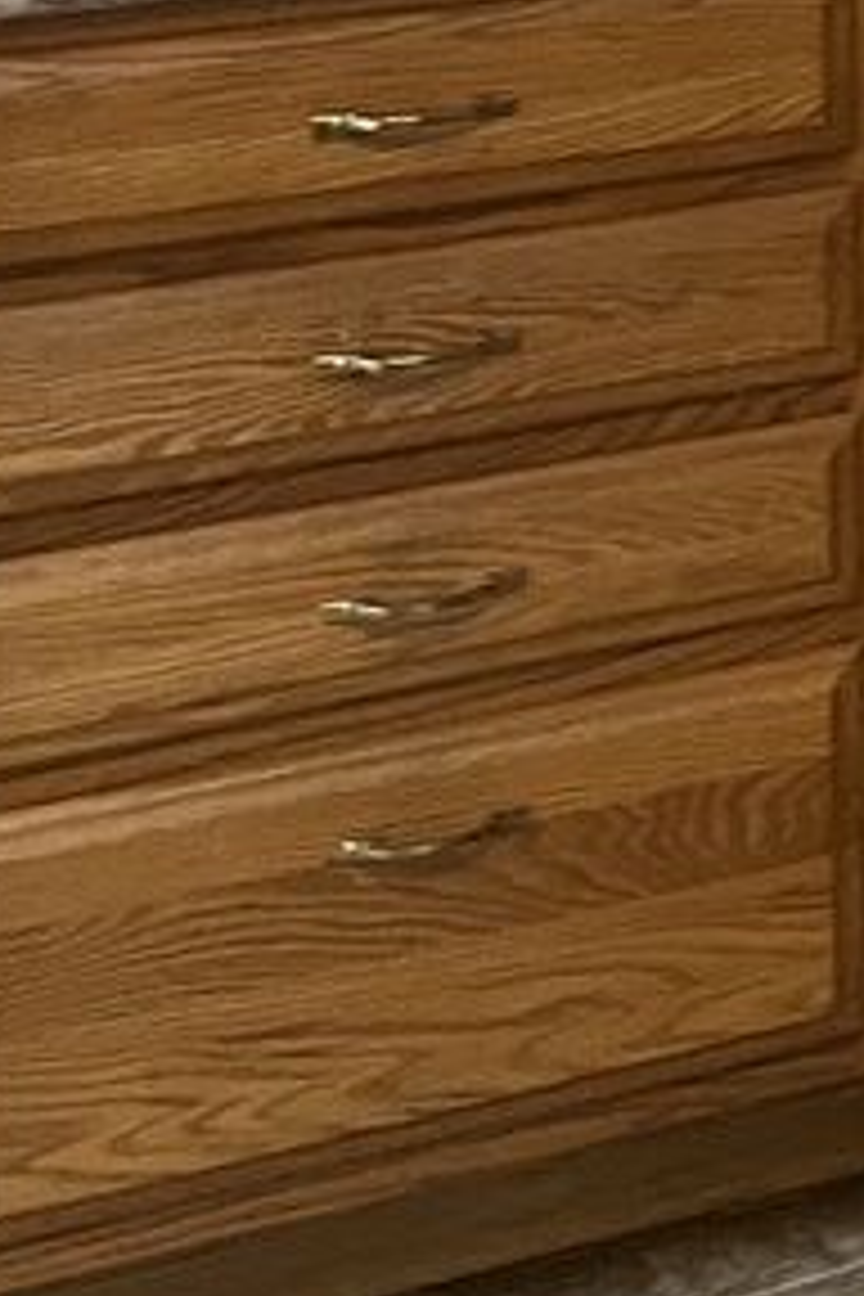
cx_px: 2673
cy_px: -603
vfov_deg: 14.3
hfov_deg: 8.4
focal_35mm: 135
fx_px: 4860
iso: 200
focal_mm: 5.1
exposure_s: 1/60
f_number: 1.6
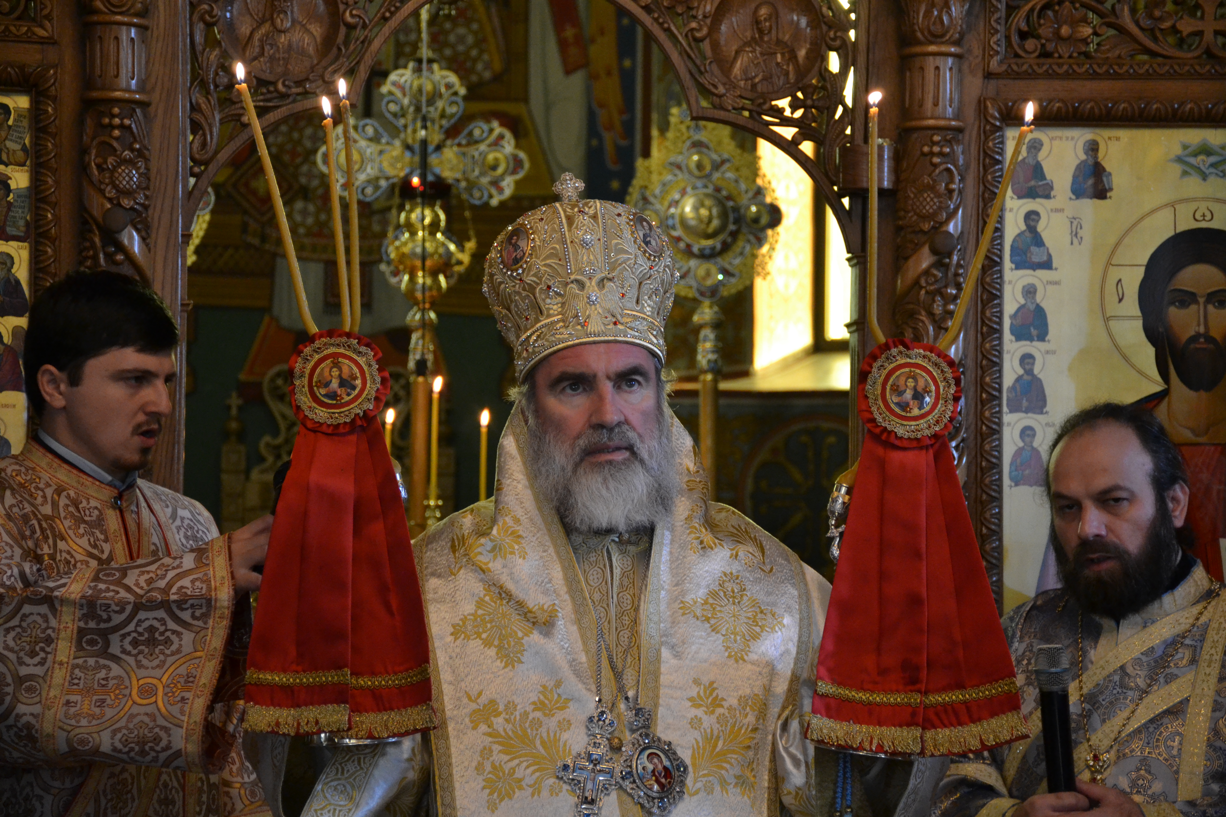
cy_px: 408
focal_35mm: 112
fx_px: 3831
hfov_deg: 18.2
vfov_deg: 12.2
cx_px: 613
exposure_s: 1/50
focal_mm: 75
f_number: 5
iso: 1600
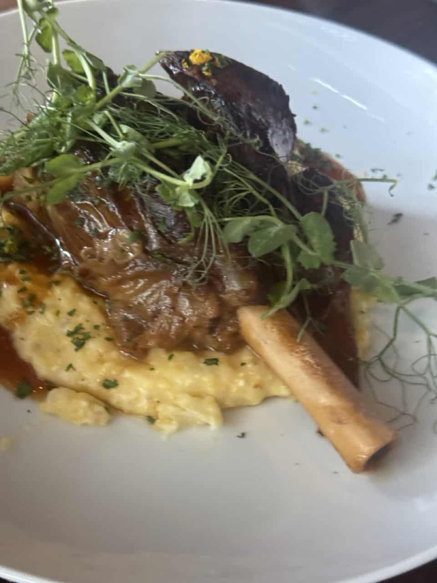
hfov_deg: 30.3
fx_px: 808
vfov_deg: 39.7
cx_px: 218
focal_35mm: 48
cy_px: 292
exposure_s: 1/40
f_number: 1.8
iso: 400
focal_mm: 6.8
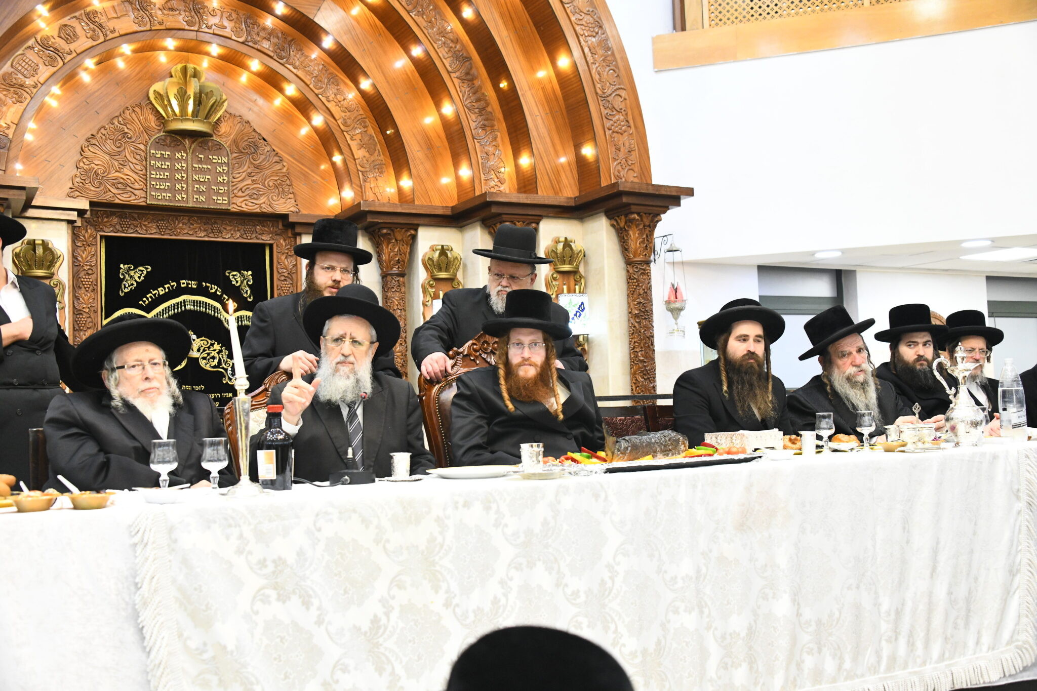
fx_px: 1037
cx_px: 518
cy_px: 346
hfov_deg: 53.1
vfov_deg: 36.9
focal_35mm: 36
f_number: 5.6
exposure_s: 1/125
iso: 4000
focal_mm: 36
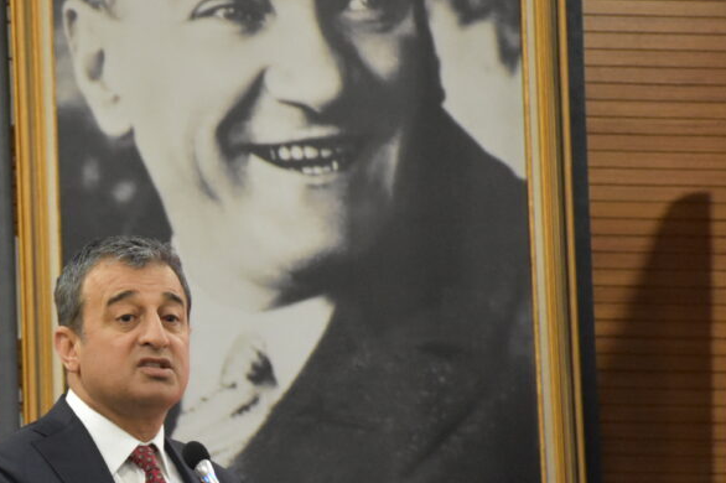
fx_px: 5946
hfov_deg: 7.0
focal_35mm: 295
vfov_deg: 4.7
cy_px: 407
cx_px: 41
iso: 3200
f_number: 5.3
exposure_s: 1/60
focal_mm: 90
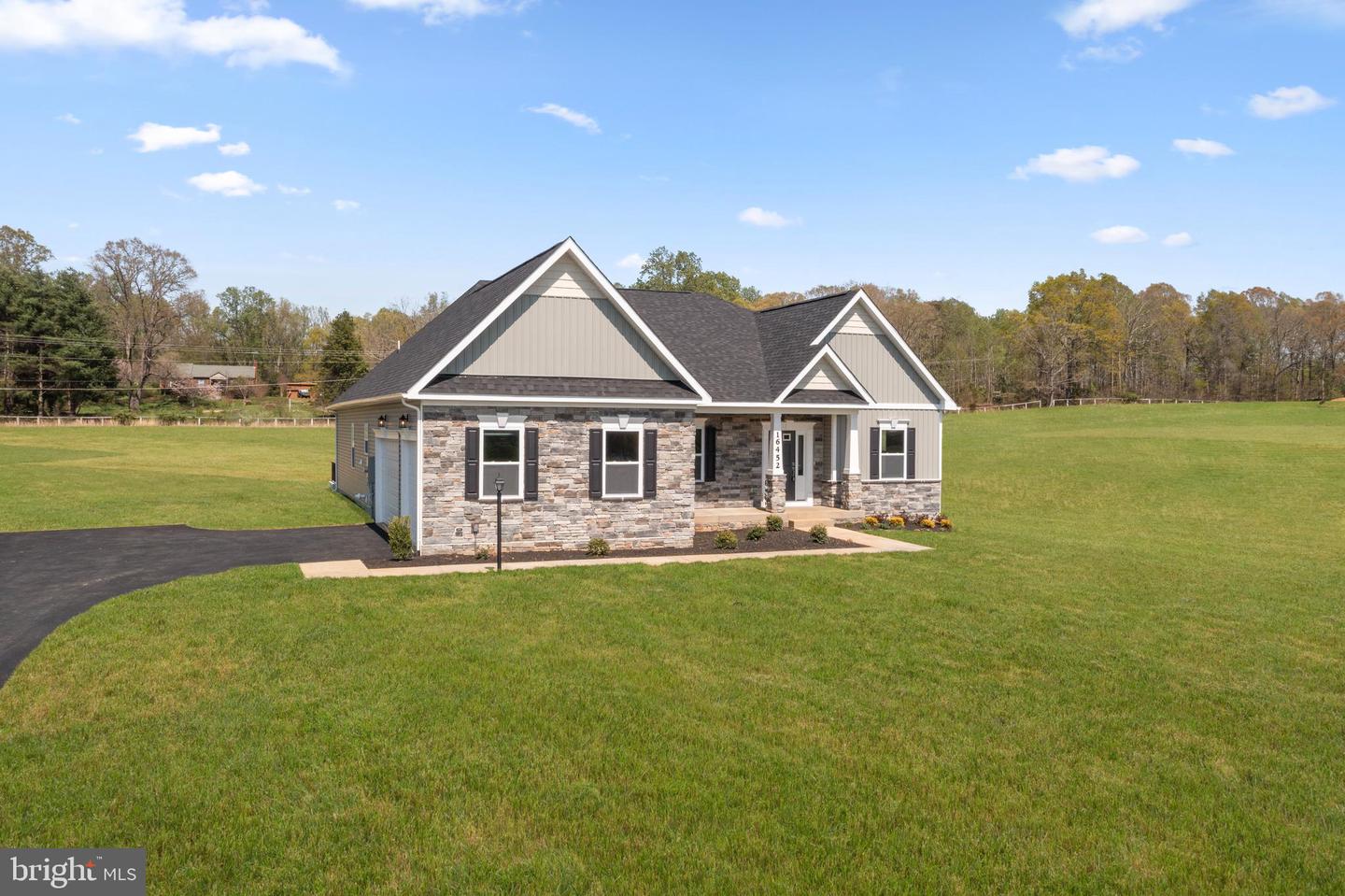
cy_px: 448
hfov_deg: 65.5
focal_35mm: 28
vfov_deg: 46.4
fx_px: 1046
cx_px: 672
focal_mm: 10.26
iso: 100
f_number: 8
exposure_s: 1/80
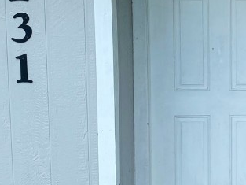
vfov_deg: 17.3
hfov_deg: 21.8
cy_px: 41
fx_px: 604
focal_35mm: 85
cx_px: 273
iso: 32
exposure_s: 1/1206
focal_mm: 4.25
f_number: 1.8
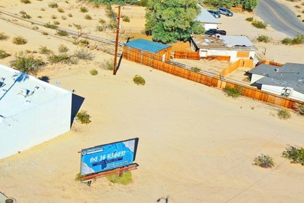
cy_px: 89
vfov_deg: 24.2
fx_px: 473
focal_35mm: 56
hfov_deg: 33.3
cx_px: 17
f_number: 6.3
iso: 100
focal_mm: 10.26
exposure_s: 1/500
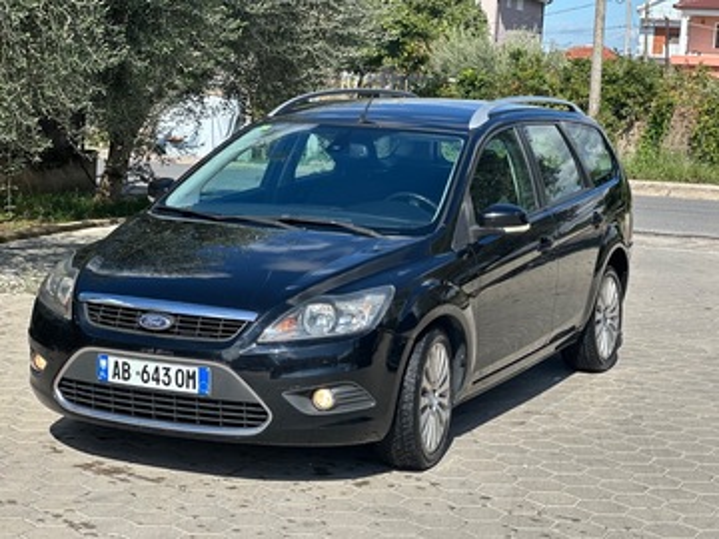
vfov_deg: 19.1
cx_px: 360
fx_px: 1599
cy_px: 270
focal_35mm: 77
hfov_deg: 25.3
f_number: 2.8
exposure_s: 1/457
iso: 32
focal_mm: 9
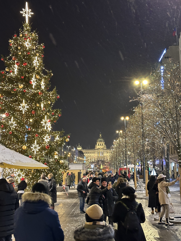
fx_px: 335
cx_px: 90
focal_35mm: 48
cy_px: 120
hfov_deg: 30.3
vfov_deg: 39.7
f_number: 1.78
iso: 400
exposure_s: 1/25
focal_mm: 6.86
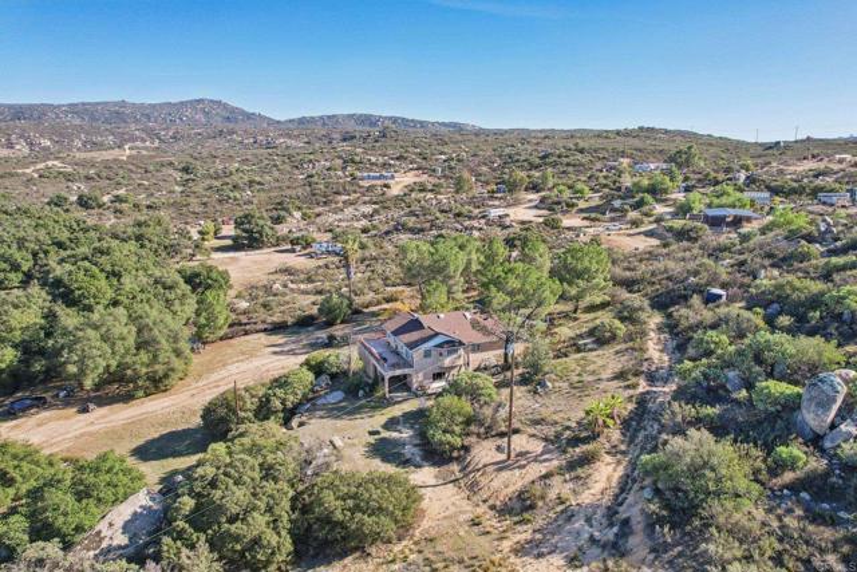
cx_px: 428
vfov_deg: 57.3
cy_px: 286
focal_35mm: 22
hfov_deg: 78.6
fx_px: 524
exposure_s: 1/1250
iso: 100
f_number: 2.8
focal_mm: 8.4
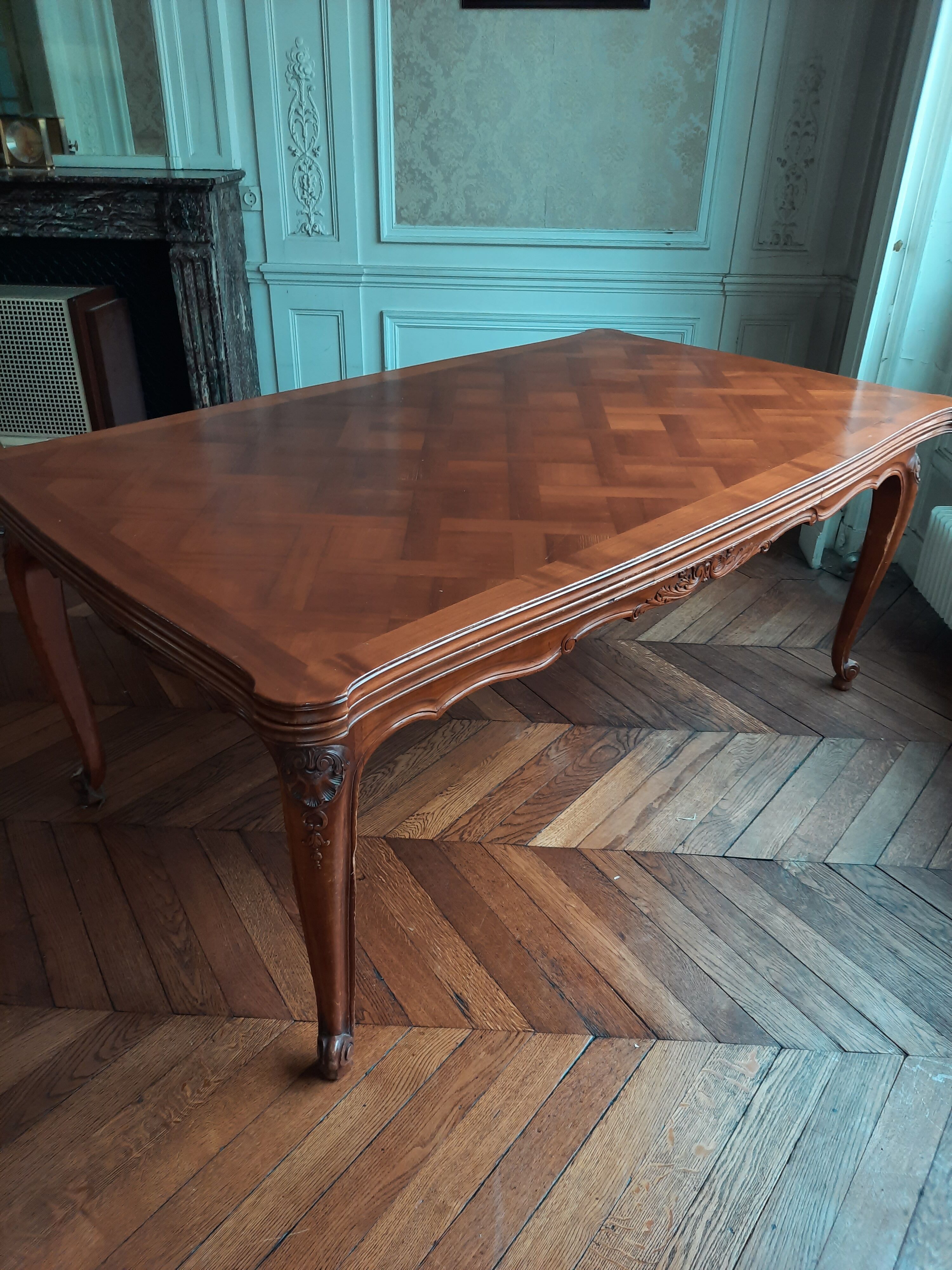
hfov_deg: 54.9
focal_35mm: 25
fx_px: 917
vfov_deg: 69.4
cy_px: 635
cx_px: 476
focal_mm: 4.6
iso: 125
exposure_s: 1/50
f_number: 2
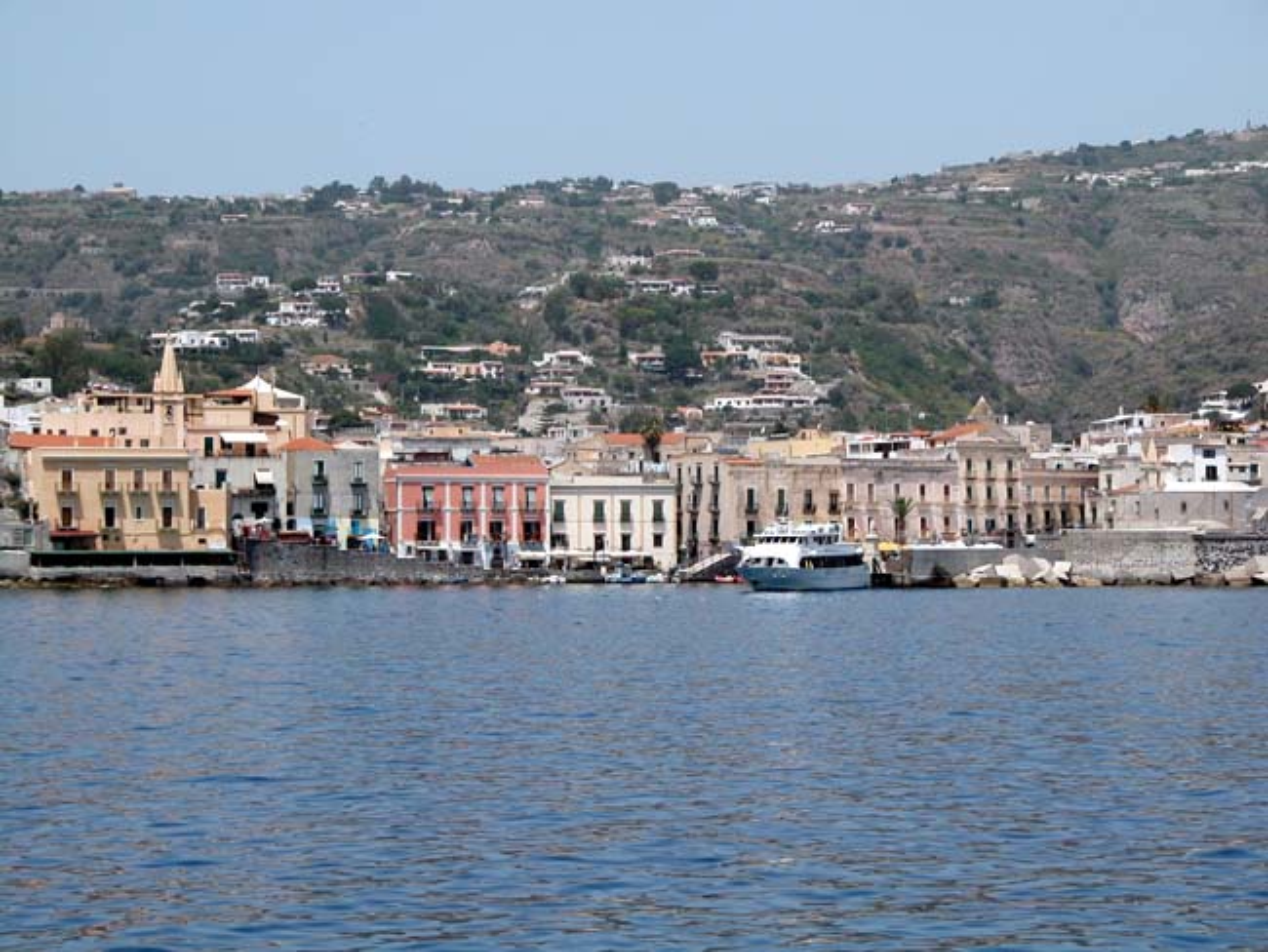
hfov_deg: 17.3
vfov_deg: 13.0
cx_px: 634
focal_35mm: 114
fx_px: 4177
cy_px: 476
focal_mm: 29.5
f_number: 4.7
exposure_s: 1/1118
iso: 100
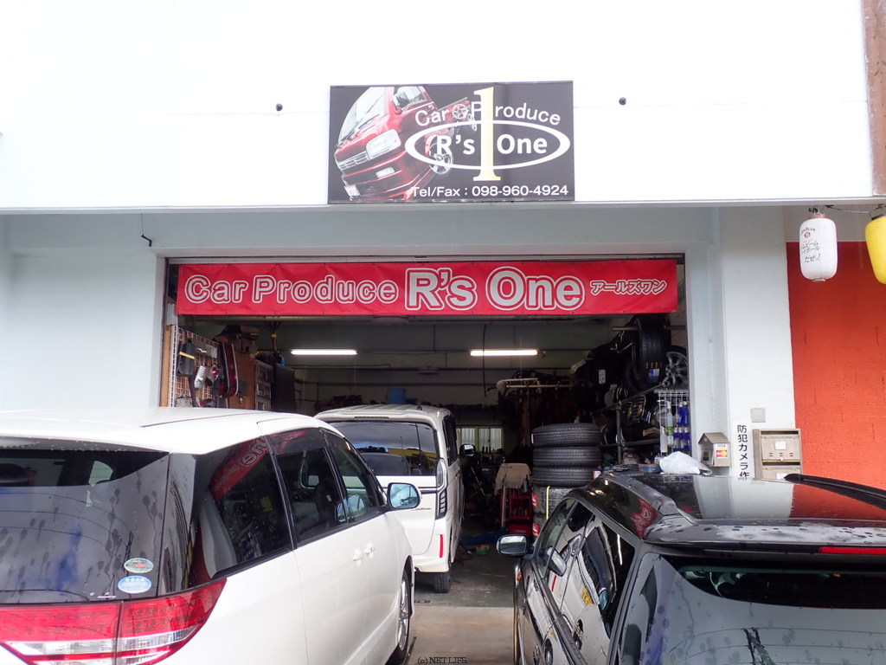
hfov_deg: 56.8
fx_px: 819
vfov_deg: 44.2
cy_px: 332
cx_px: 443
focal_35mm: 32
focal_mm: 5.87
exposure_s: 1/80
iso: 100
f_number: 3.2
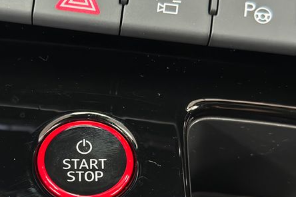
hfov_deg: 27.8
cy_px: 152
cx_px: 85
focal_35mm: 72
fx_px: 592
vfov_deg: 18.8
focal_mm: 6.86
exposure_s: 1/30
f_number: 1.78
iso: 800
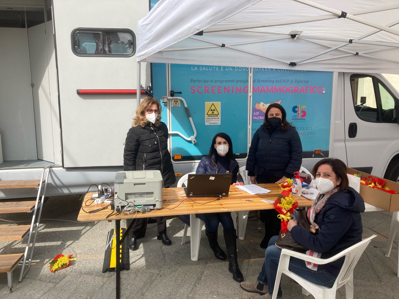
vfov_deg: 49.7
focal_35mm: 28
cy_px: 150
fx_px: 323
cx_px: 200
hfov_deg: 63.4
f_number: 1.8
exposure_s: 1/1215
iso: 20
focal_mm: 3.99
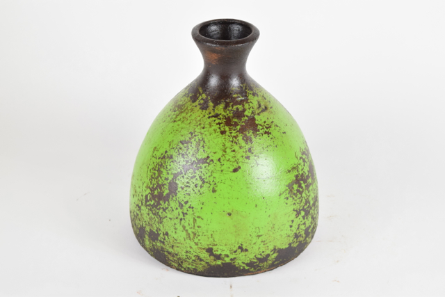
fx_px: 1020
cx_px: 222
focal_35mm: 82
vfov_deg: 16.6
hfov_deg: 24.6
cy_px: 148
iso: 800
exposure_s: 1/125
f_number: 8
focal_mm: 55
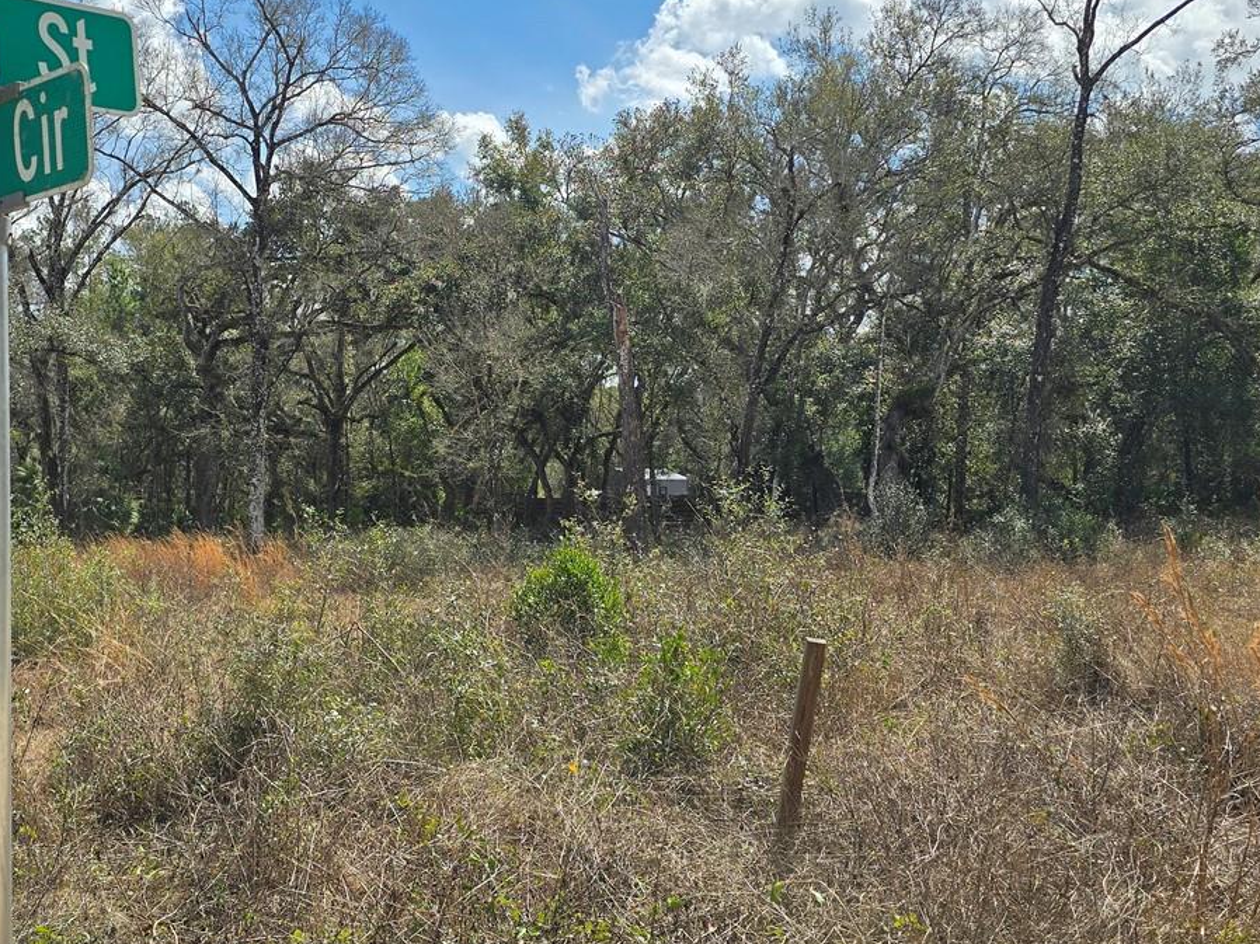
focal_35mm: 41
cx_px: 413
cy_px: 431
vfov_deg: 35.1
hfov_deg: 45.1
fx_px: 1492
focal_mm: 6.3
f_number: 1.7
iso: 12
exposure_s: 1/1269
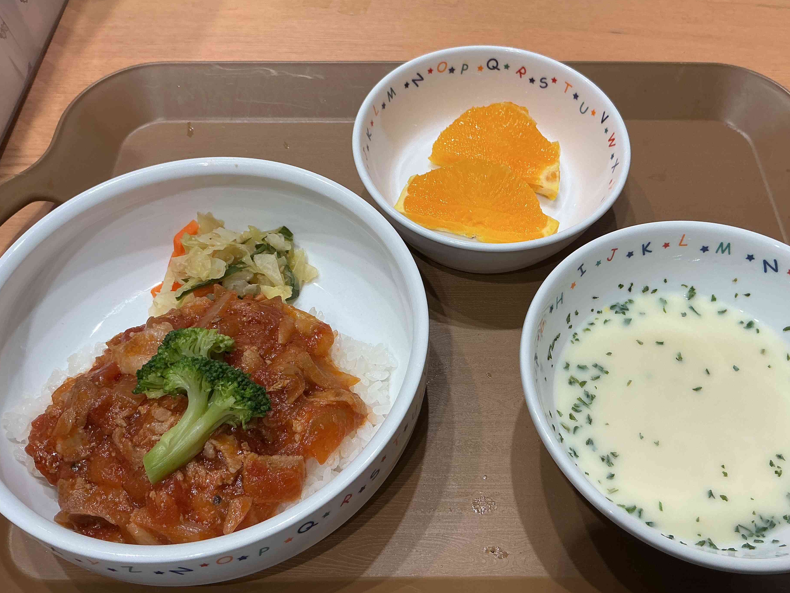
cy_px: 310
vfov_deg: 44.2
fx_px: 730
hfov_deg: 56.7
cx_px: 430
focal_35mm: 32
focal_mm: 3
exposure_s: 1/120
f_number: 1.8
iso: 40
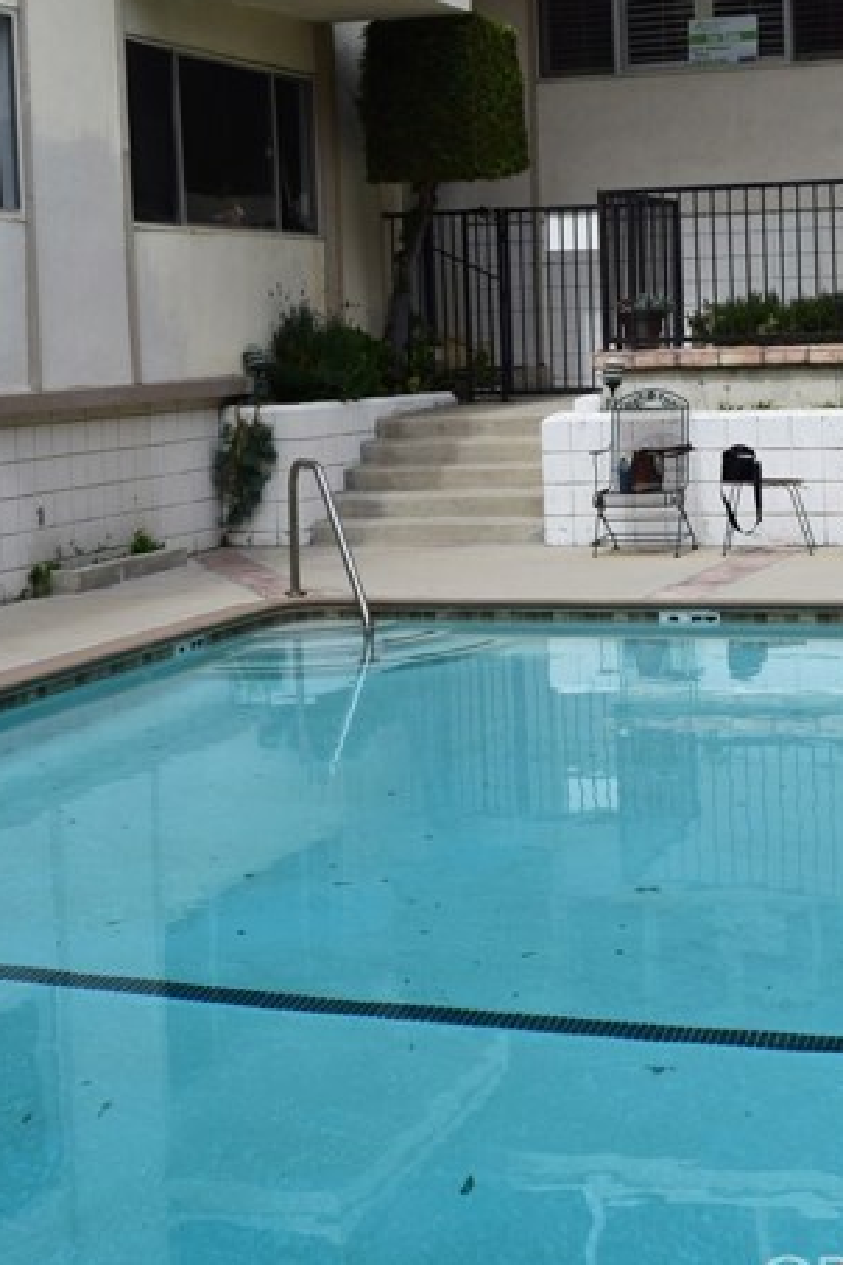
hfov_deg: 20.7
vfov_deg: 30.4
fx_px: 2308
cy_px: 427
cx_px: 493
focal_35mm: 66
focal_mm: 31
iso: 320
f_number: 11
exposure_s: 1/500
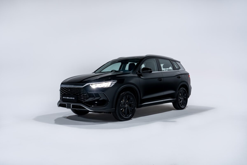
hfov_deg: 55.8
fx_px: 233
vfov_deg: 38.9
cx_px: 124
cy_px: 82
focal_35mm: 34
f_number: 8
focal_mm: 34
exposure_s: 2
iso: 100
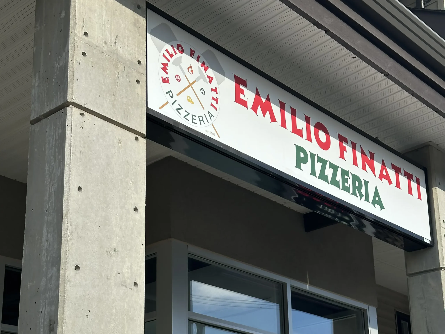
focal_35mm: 48
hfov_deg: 39.7
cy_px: 167
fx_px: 617
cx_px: 222
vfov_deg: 30.3
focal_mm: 6.86
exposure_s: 1/3257
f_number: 1.78
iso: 64
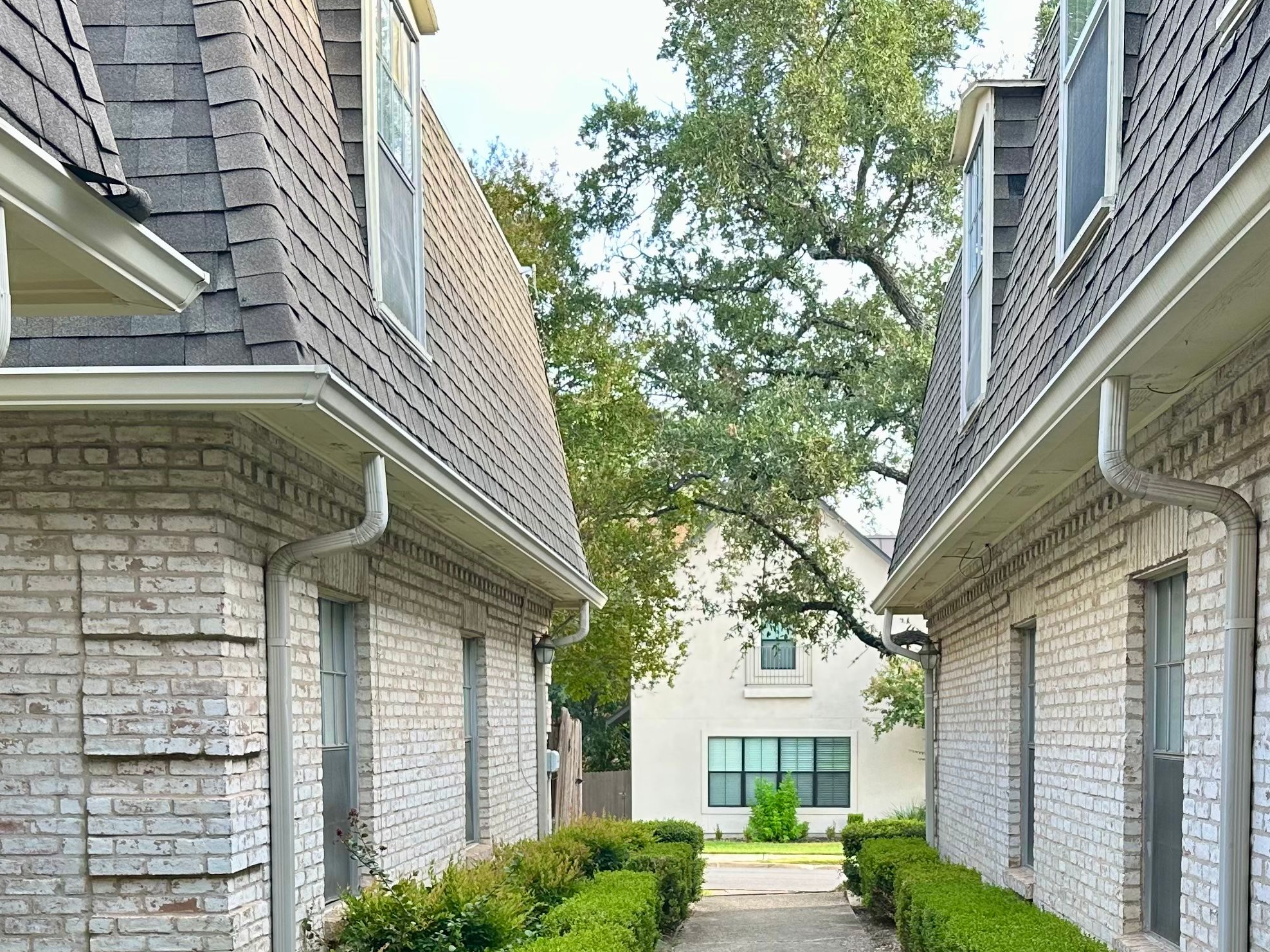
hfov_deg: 38.8
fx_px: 1798
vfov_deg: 28.7
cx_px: 747
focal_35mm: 49
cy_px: 829
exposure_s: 1/218
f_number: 1.78
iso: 64
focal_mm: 6.86
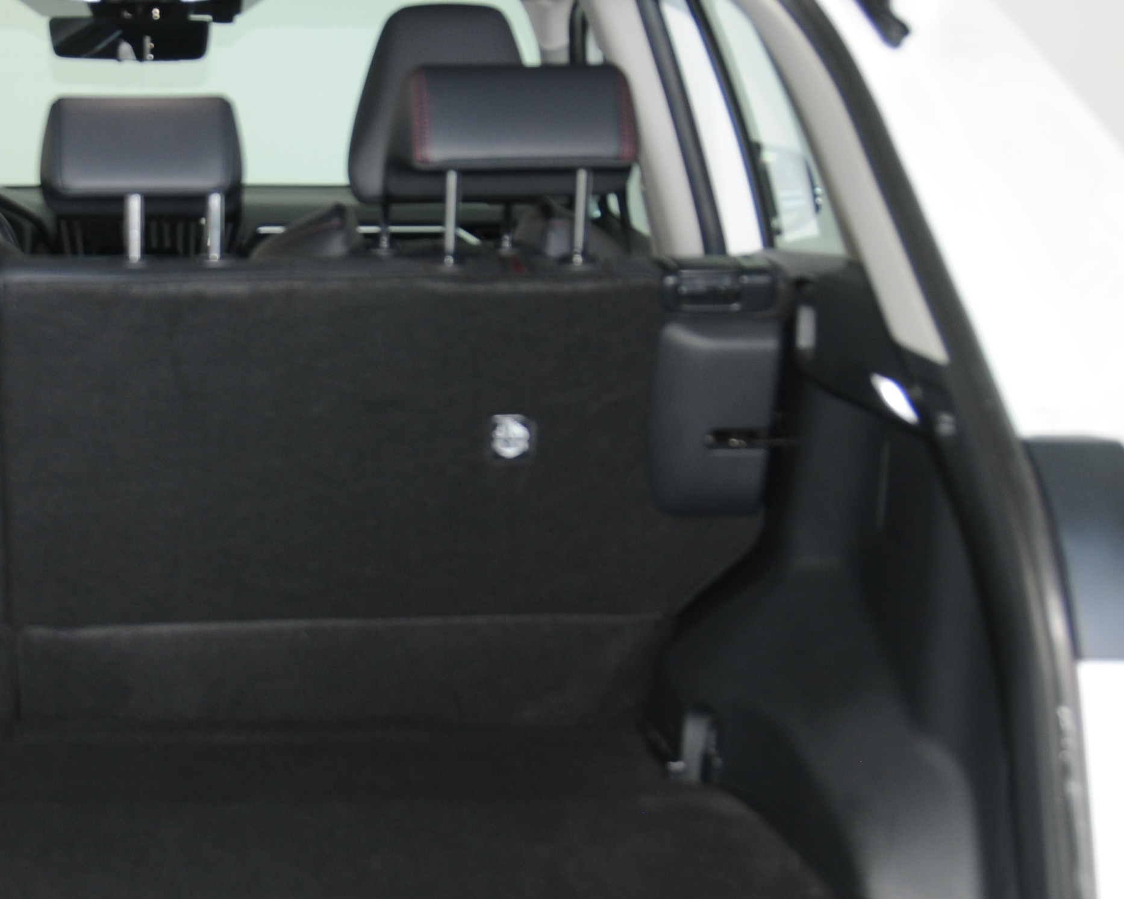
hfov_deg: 22.2
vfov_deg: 18.3
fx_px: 2794
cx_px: 130
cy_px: 540
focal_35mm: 84
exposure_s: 1/10
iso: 200
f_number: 4.8
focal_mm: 26
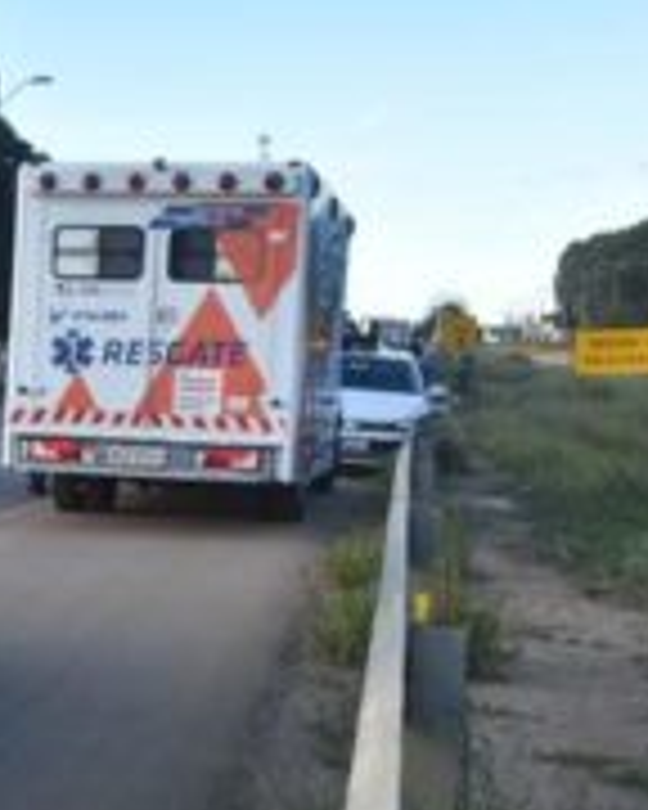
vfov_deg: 24.0
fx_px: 1894
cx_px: -252
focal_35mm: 79
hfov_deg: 17.8
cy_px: 576
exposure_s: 1/250
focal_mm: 24
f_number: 8
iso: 800
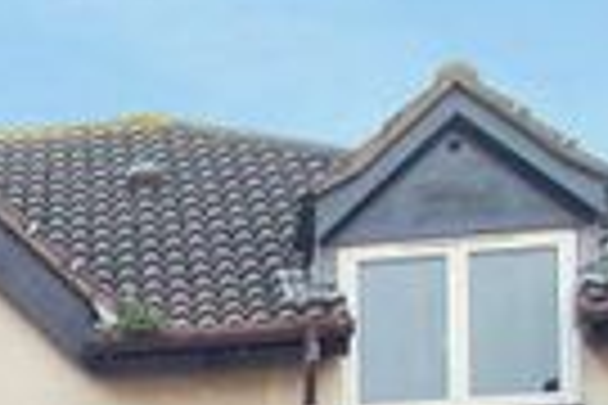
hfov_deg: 22.0
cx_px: -36
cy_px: 878
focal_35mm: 88
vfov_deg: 12.9
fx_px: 1486
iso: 200
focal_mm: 17
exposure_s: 1/125
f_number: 7.1
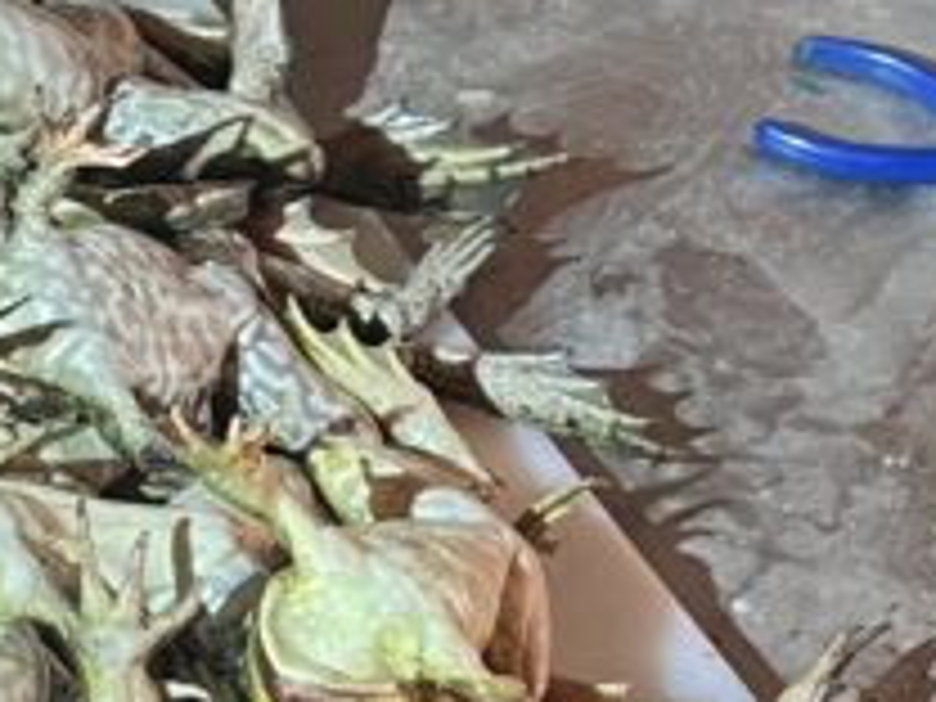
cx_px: -297
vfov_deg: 14.6
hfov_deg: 18.2
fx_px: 2704
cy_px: 666
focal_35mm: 100
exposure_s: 1/60
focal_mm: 5.7
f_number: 1.5
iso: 200
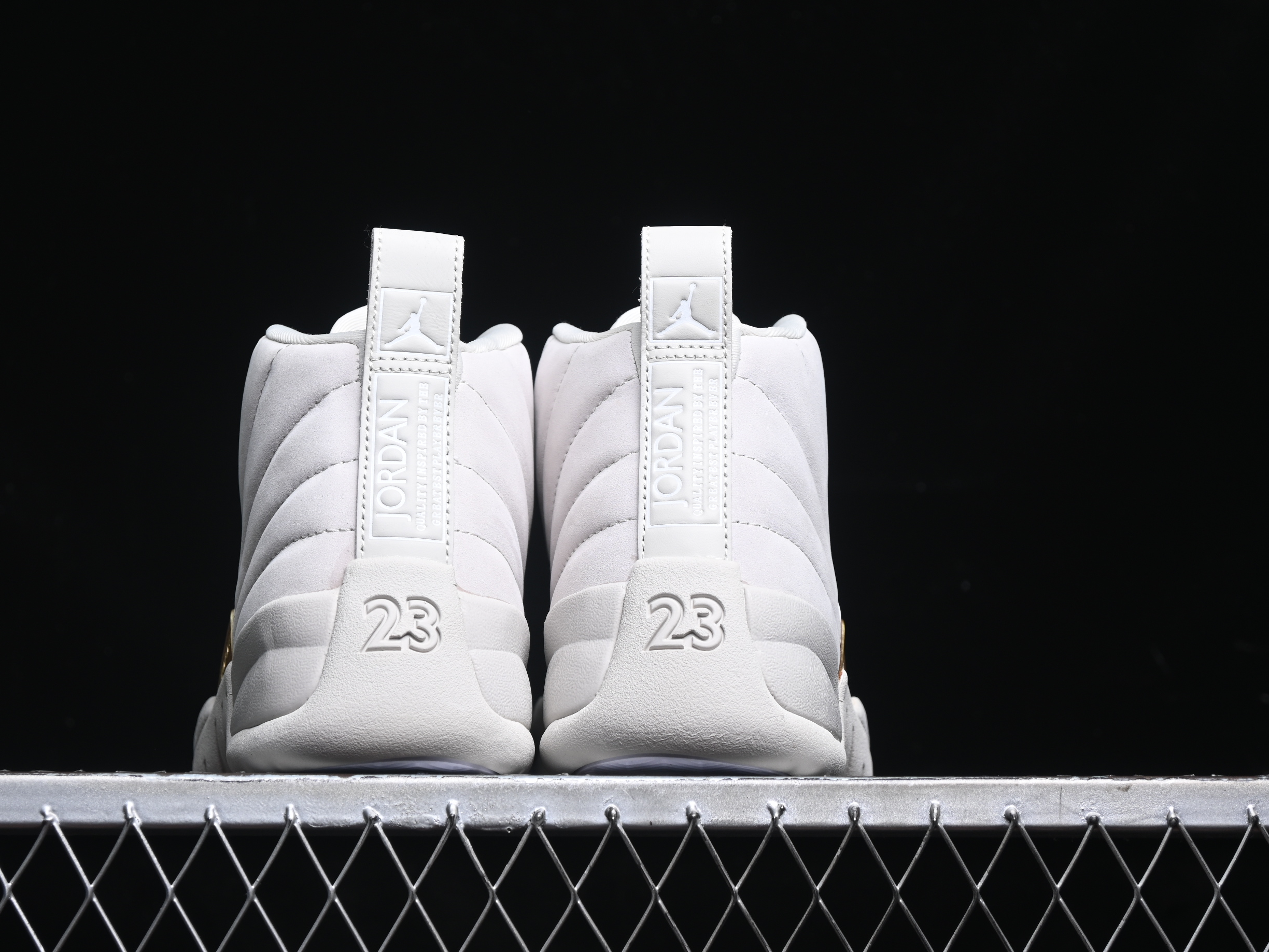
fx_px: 3006
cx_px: 552
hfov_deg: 23.8
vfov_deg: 18.0
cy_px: 478
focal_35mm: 82
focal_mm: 50
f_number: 6.3
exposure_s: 1/60
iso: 160
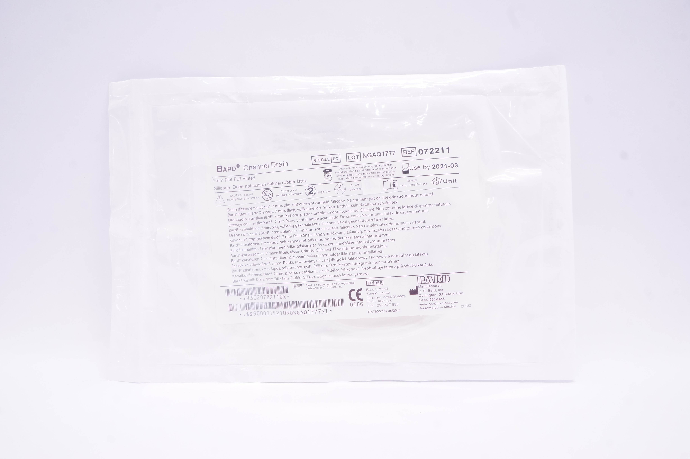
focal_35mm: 27
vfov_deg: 47.8
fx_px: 517
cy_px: 230
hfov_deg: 67.4
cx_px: 345
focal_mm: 18
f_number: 13
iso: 800
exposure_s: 1/25
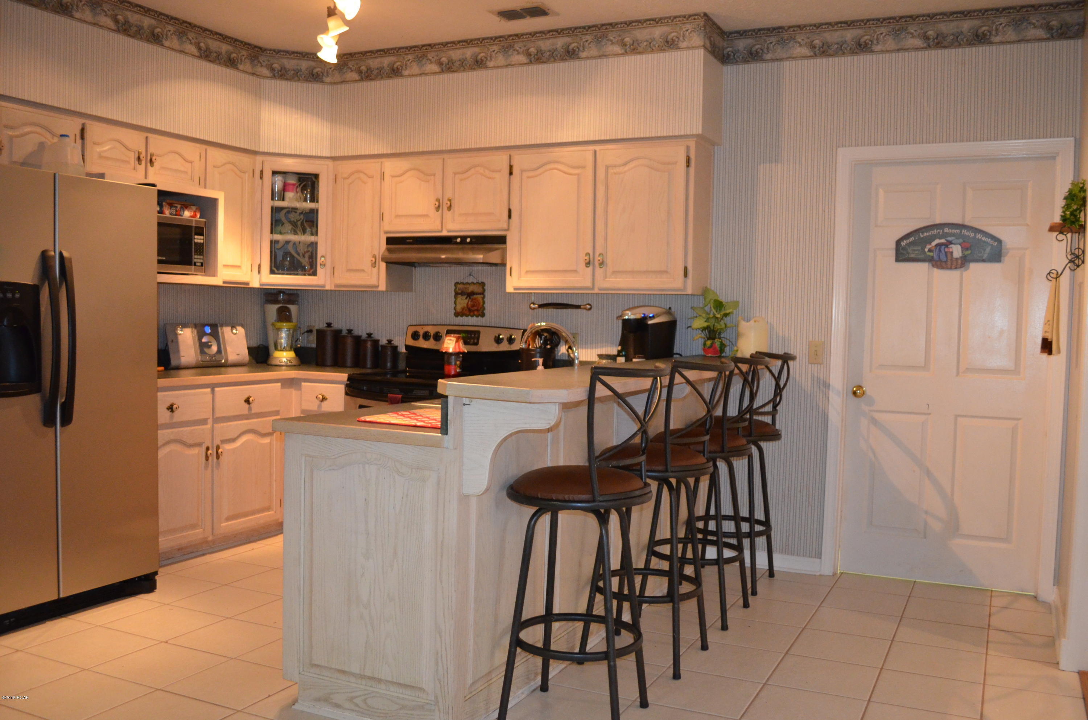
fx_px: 995
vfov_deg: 39.8
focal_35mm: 33
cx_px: 544
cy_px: 360
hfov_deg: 57.3
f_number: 3.8
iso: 2500
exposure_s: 1/60
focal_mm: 22
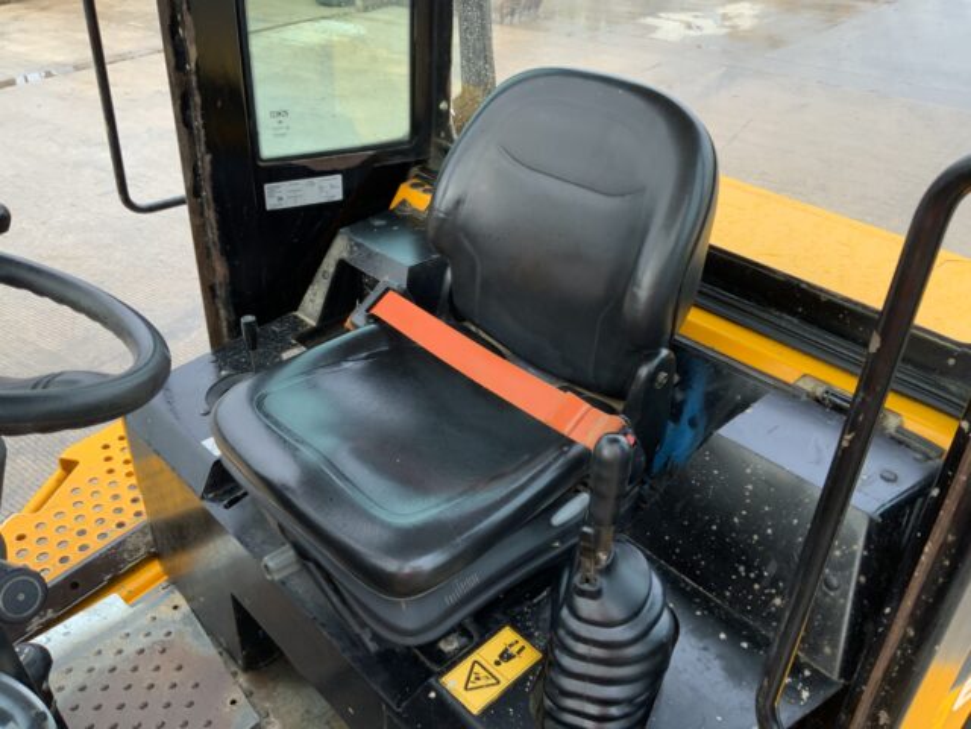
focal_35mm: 29
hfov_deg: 61.7
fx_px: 813
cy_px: 364
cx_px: 486
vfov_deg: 48.2
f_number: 1.8
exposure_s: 1/88
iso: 64
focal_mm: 3
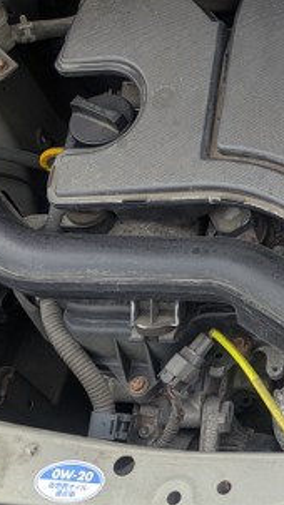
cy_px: 206
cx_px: 430
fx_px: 963
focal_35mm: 72
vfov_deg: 29.3
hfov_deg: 15.4
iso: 45
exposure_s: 1/139
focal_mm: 5.43
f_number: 1.89
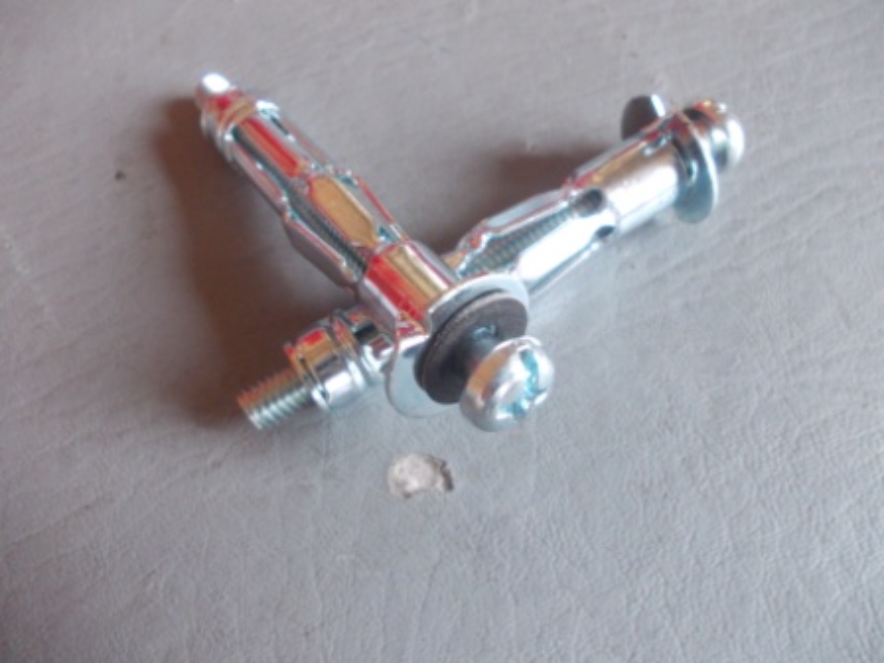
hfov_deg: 63.4
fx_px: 715
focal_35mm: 28
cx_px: 442
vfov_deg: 49.7
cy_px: 332
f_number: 2.7
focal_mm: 4
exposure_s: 1/13
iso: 200
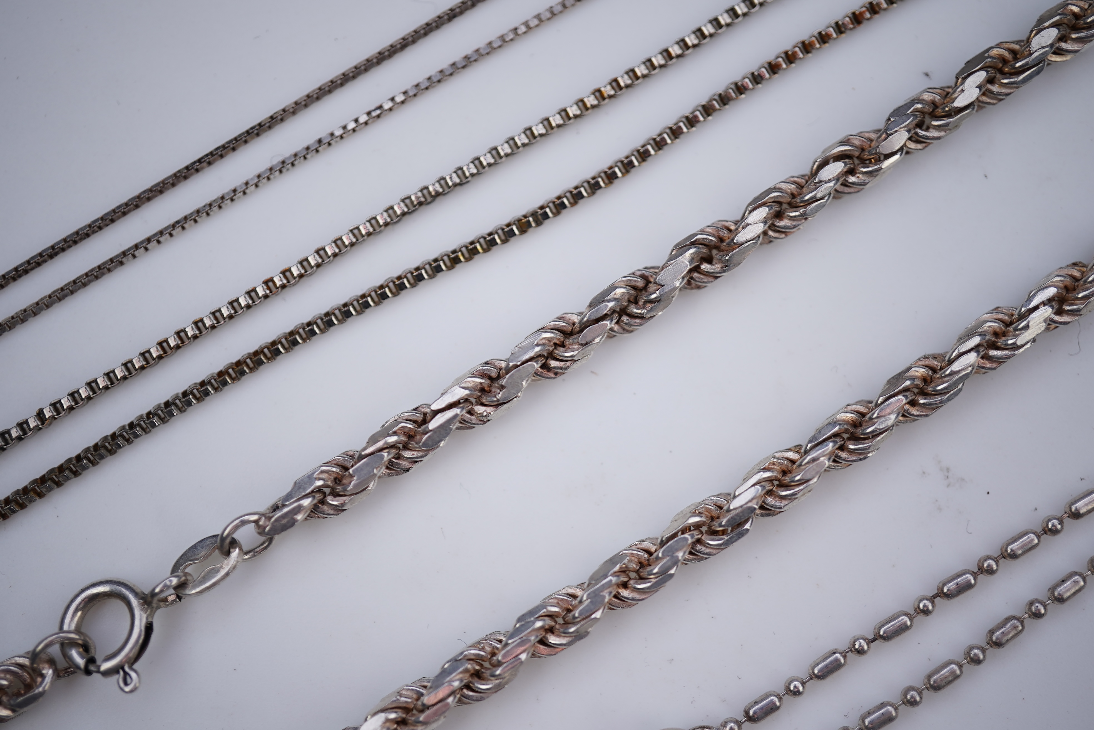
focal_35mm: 45
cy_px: 365
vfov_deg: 29.9
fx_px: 1367
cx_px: 547
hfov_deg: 43.6
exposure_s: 1/60
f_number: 4.5
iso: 100
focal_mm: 30
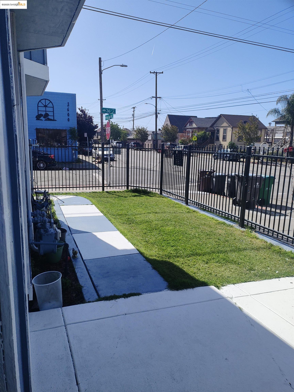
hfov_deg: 54.9
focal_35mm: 25
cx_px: 147
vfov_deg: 69.4
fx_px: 283
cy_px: 196
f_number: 1.7
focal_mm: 4.71
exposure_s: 1/1938
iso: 100
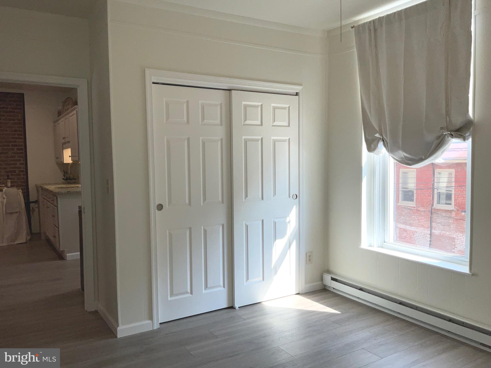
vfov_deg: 48.2
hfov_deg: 61.7
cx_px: 246
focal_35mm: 29
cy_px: 184
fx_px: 411
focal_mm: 3
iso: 16
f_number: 1.8
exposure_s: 1/422
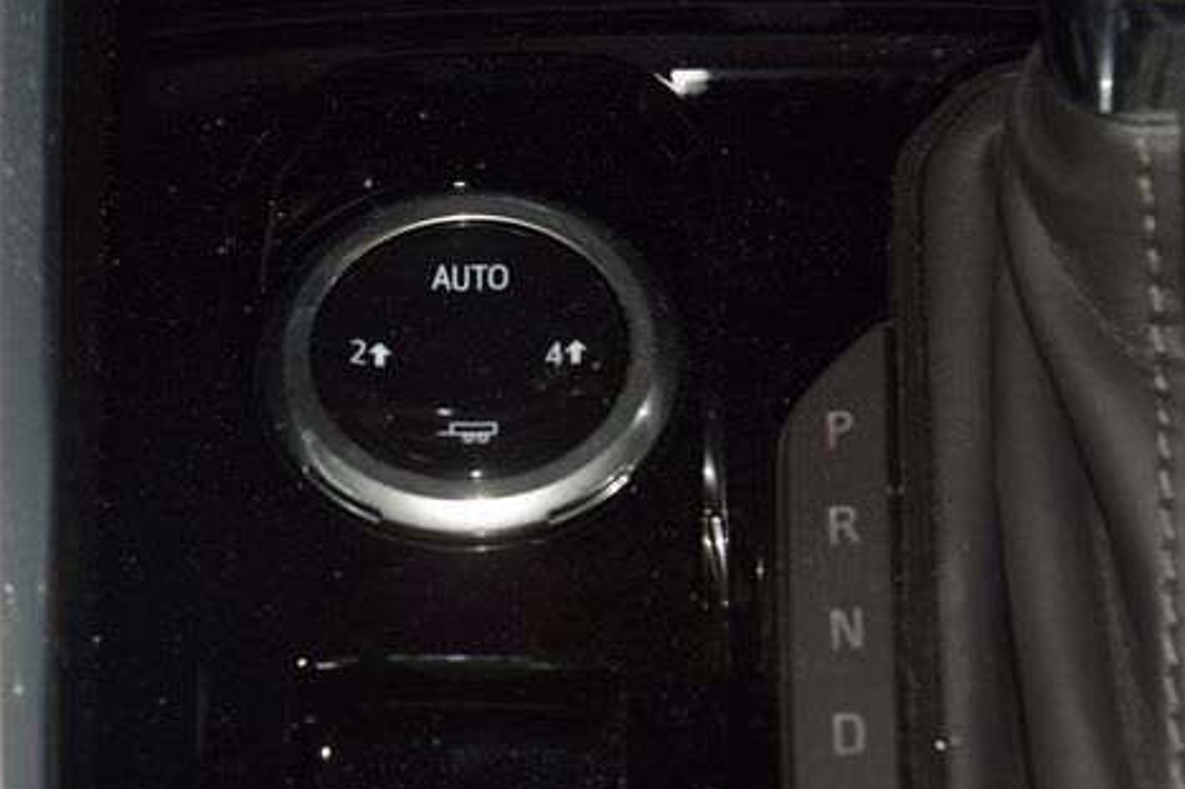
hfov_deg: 14.2
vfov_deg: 9.5
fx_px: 4738
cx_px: 485
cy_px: 372
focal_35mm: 144
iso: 100
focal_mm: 70
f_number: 8
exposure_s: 1/125
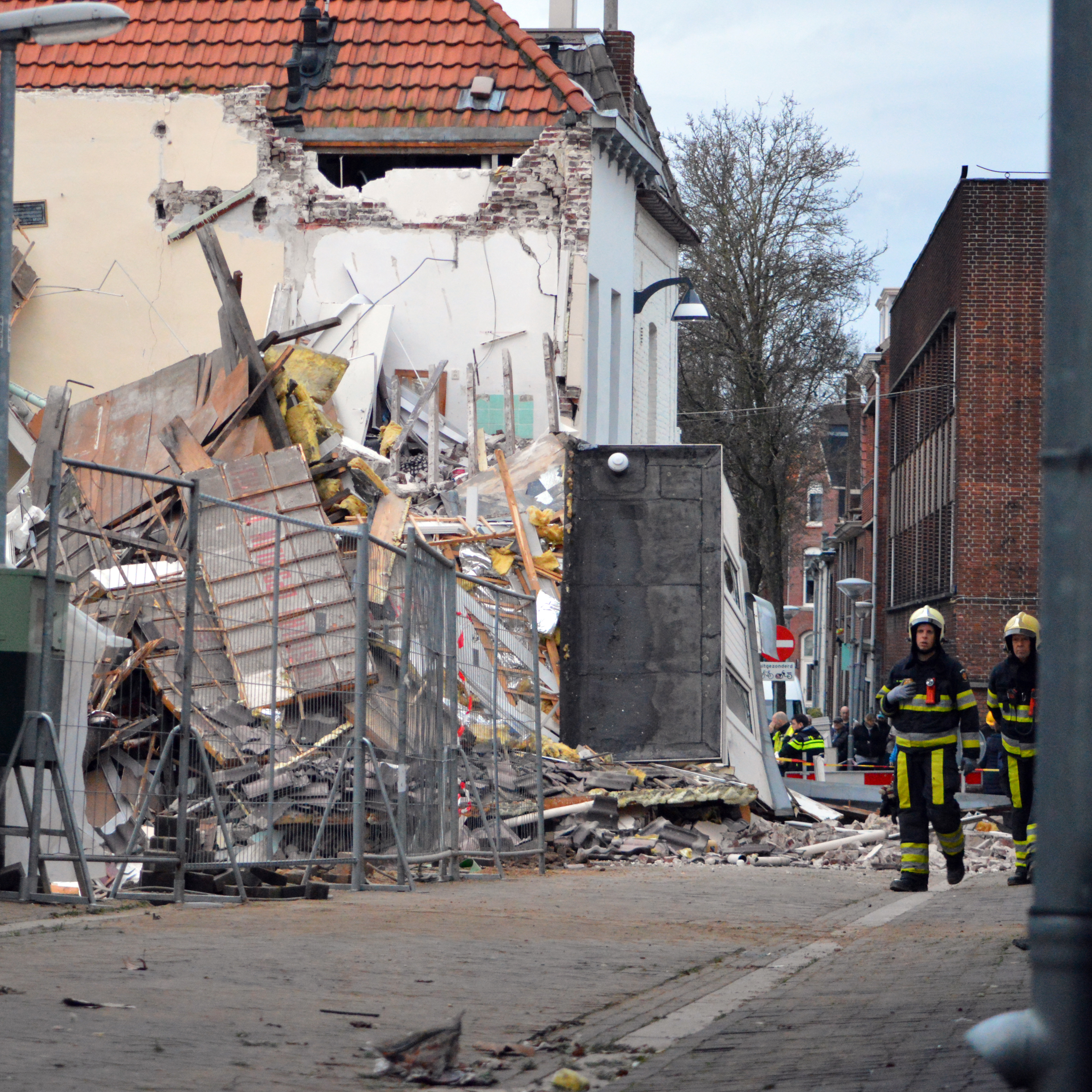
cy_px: 546
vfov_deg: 14.0
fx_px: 4448
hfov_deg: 14.0
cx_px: 302
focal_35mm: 125
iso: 3200
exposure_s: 1/100
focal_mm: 65
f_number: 4.5
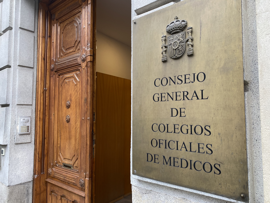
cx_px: 135
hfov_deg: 67.3
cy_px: 102
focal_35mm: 26
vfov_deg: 53.1
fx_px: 203
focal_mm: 4.25
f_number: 1.8
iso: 100
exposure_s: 1/100
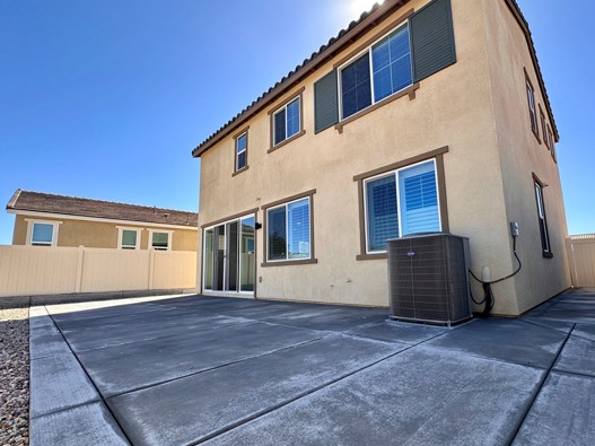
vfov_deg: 74.7
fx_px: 292
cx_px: 326
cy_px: 231
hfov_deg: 90.8
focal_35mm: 17
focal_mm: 2.22
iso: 40
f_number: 2.2
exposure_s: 1/720
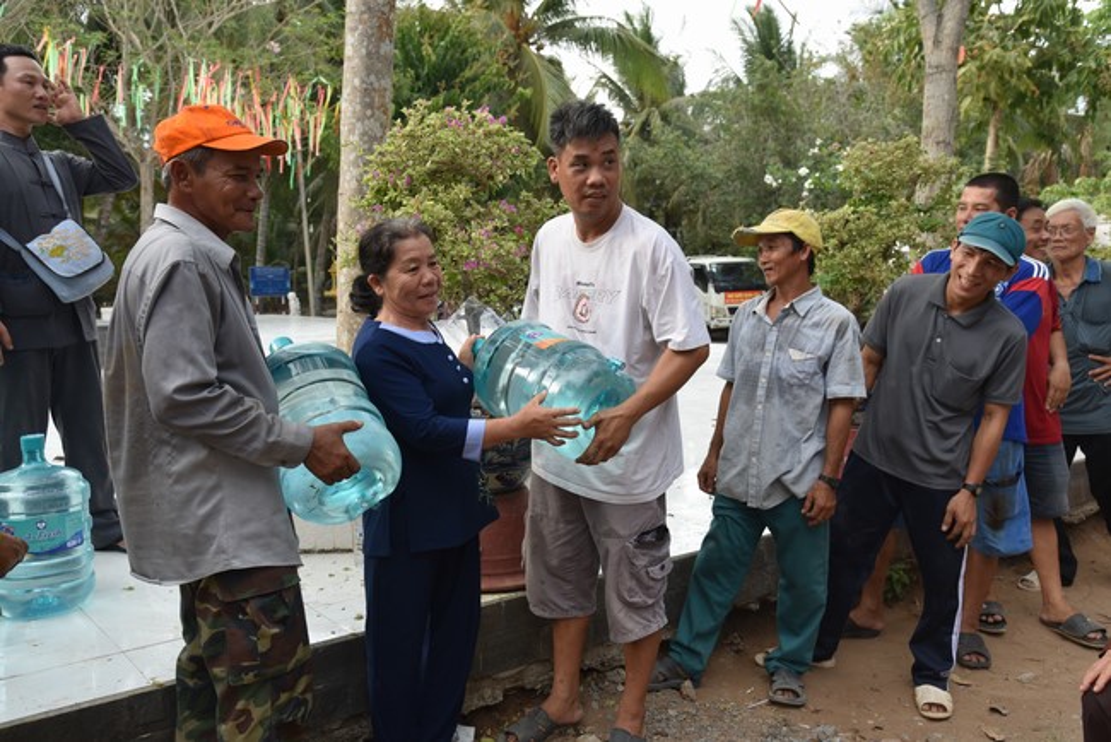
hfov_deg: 55.8
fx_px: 1050
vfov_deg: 38.9
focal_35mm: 34
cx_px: 556
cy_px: 371
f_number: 6.3
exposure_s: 1/160
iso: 400
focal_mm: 34
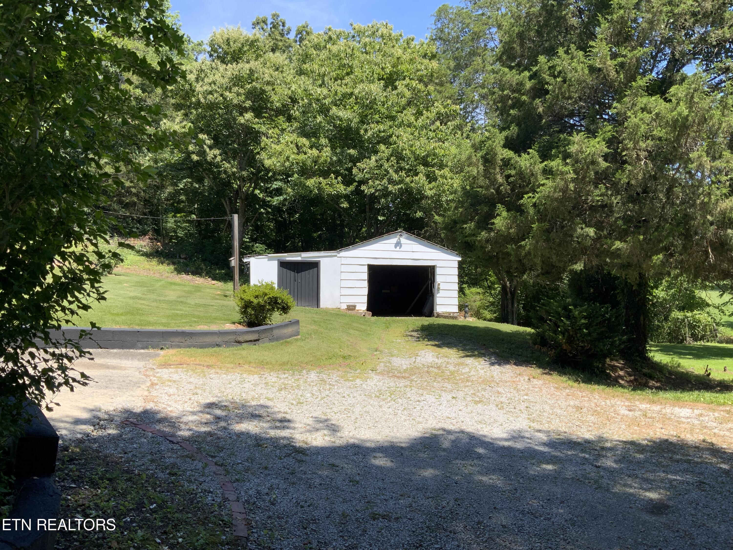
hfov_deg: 61.7
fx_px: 614
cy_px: 275
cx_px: 366
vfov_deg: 48.2
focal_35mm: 29
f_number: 1.8
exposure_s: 1/929
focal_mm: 3
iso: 16
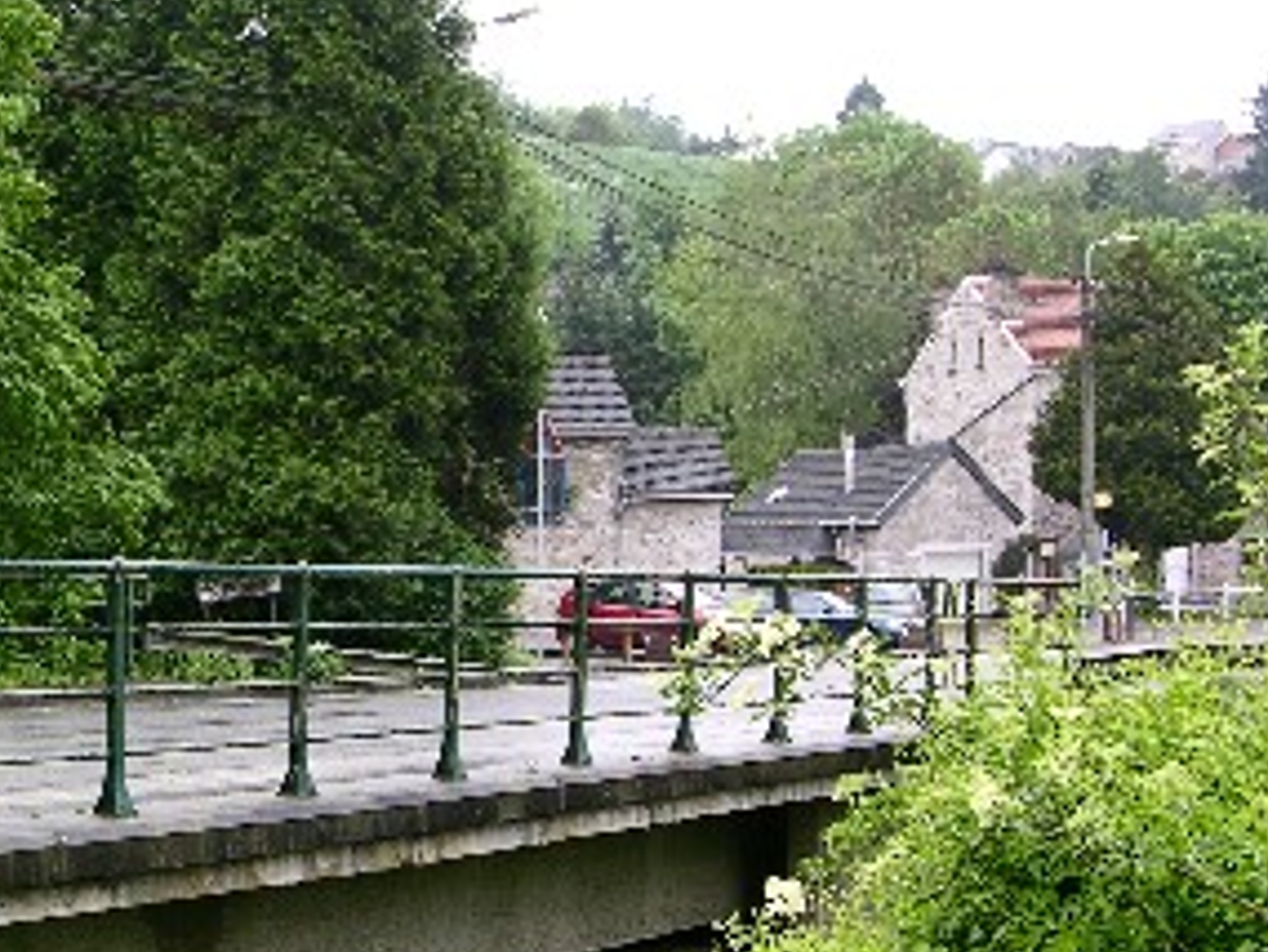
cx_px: 105
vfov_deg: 20.4
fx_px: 2639
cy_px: 636
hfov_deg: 26.1
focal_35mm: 72
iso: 50
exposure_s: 1/38.9
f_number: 4.5
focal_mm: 8.9
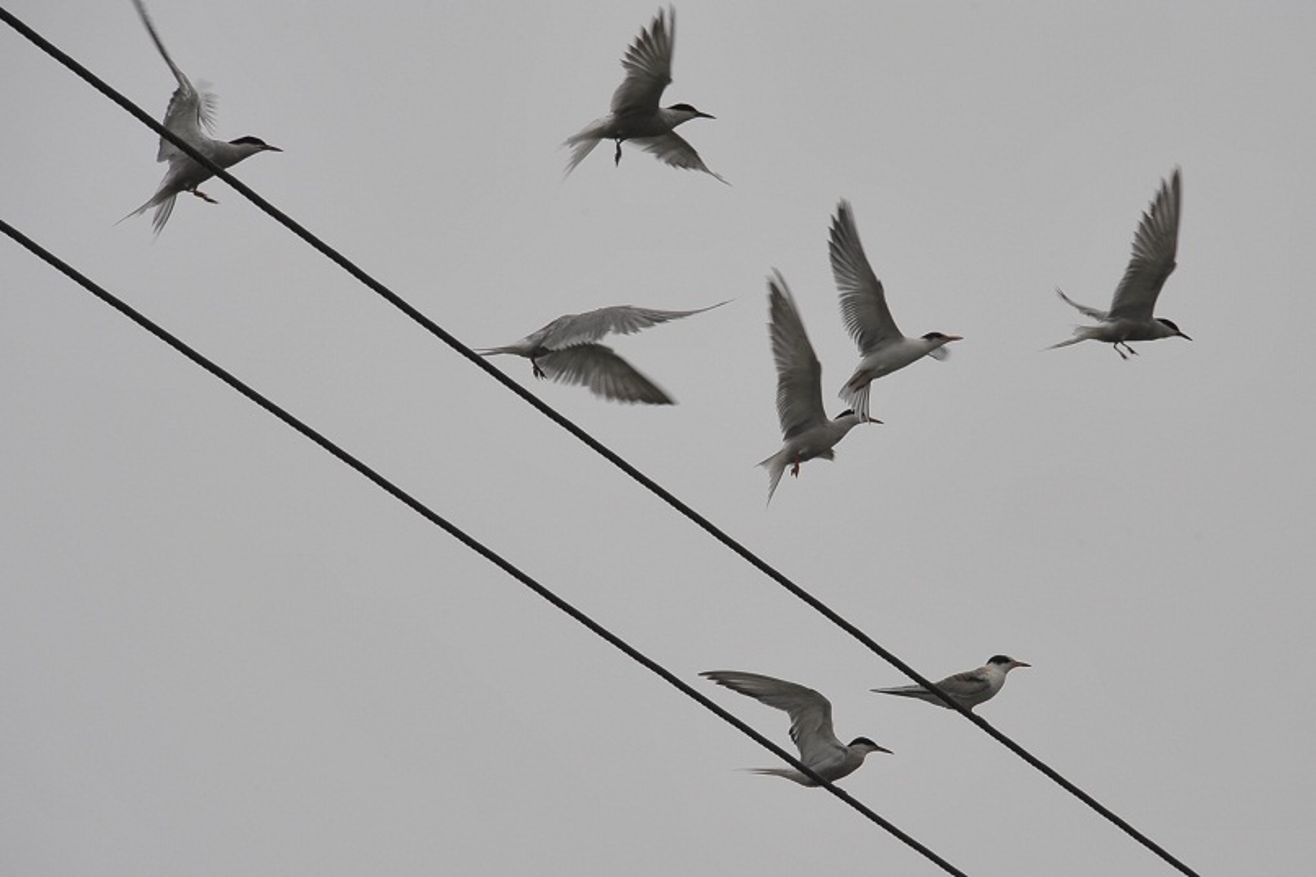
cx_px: 658
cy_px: 438
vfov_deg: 4.6
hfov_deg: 6.9
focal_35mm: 300
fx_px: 10966
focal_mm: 300
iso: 400
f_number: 13
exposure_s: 1/640
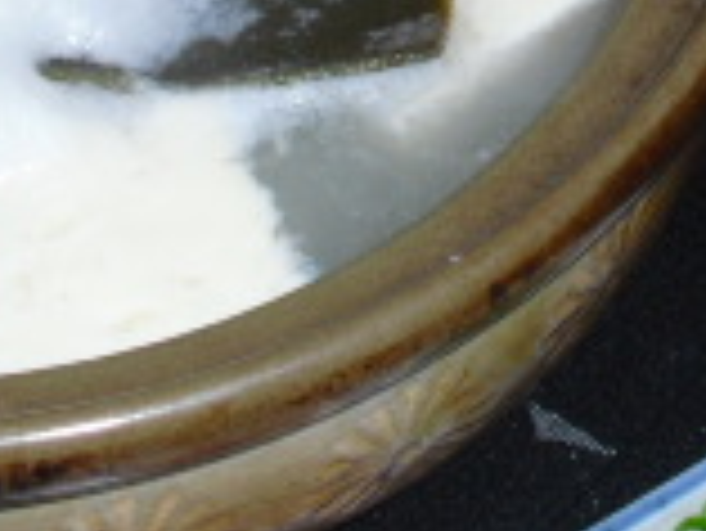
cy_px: -184
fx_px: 3000
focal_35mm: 147
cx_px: 535
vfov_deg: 9.9
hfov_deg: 13.4
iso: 100
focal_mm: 6.3
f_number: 3.1
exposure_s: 1/60
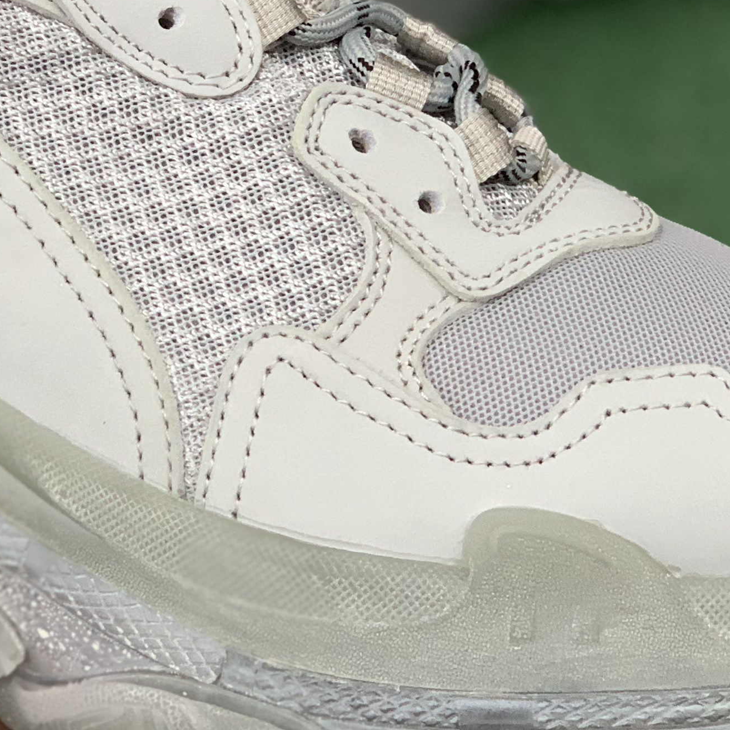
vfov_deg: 12.3
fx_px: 3364
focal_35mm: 141
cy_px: 174
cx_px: 207
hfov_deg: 12.4
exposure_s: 1/122
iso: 100
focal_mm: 6
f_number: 2.4
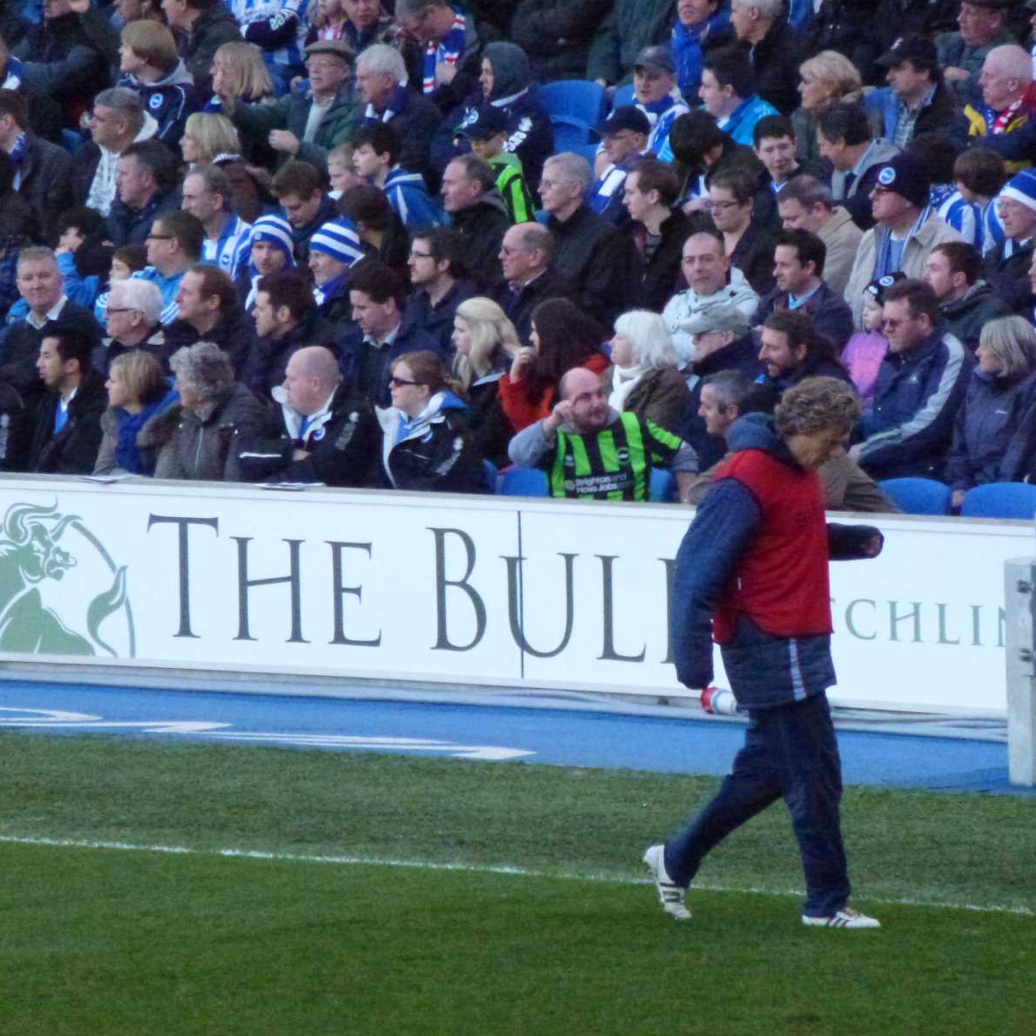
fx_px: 15372
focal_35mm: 454
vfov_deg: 3.9
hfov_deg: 3.9
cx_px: 584
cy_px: 518
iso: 1600
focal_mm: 68.8
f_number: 5.9
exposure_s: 1/400
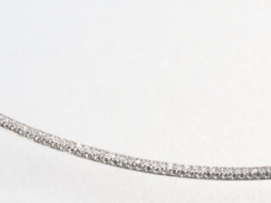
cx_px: 58
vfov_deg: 6.6
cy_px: 172
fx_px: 1761
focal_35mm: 225
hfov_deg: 8.8
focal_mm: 60
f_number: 5
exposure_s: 1/320
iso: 500
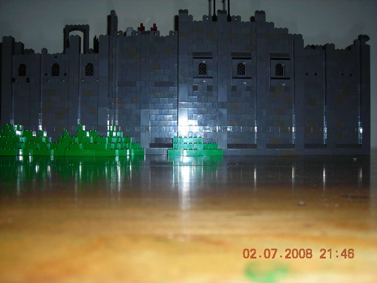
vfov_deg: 35.1
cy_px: 142
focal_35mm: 41
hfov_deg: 45.8
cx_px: 188
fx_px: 447
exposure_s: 1/60.1
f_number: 3.3
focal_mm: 6.8
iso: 50
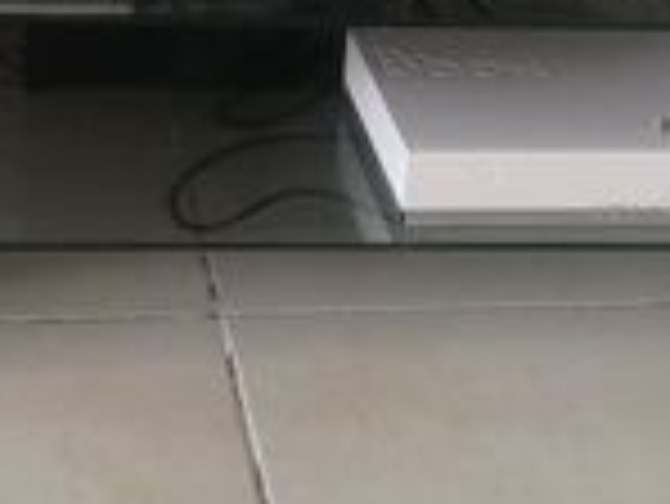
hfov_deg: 22.4
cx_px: 243
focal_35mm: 87
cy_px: 58
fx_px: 1685
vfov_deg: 16.8
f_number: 1.8
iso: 400
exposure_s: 1/20
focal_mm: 5.58
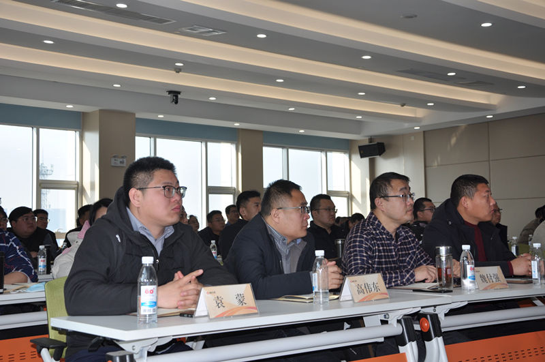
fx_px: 726
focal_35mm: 48
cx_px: 272
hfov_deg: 41.2
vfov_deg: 28.0
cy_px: 181
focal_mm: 32
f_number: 5.6
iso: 200
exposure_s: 1/200
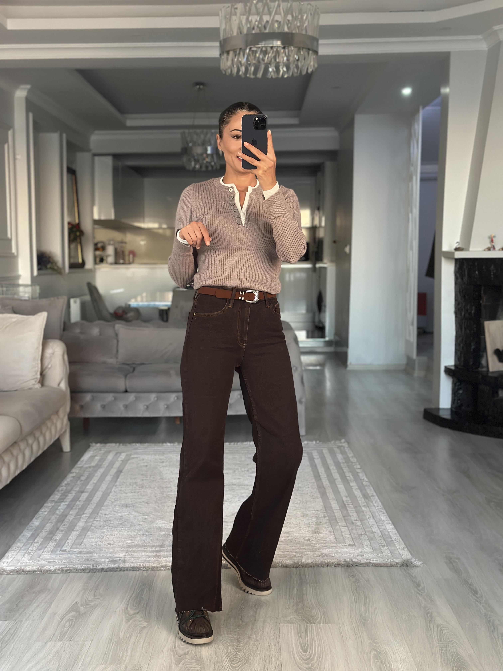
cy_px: 336
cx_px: 252
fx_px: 930
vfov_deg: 39.7
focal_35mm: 48
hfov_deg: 30.3
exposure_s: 1/53
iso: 400
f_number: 1.78
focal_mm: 6.86
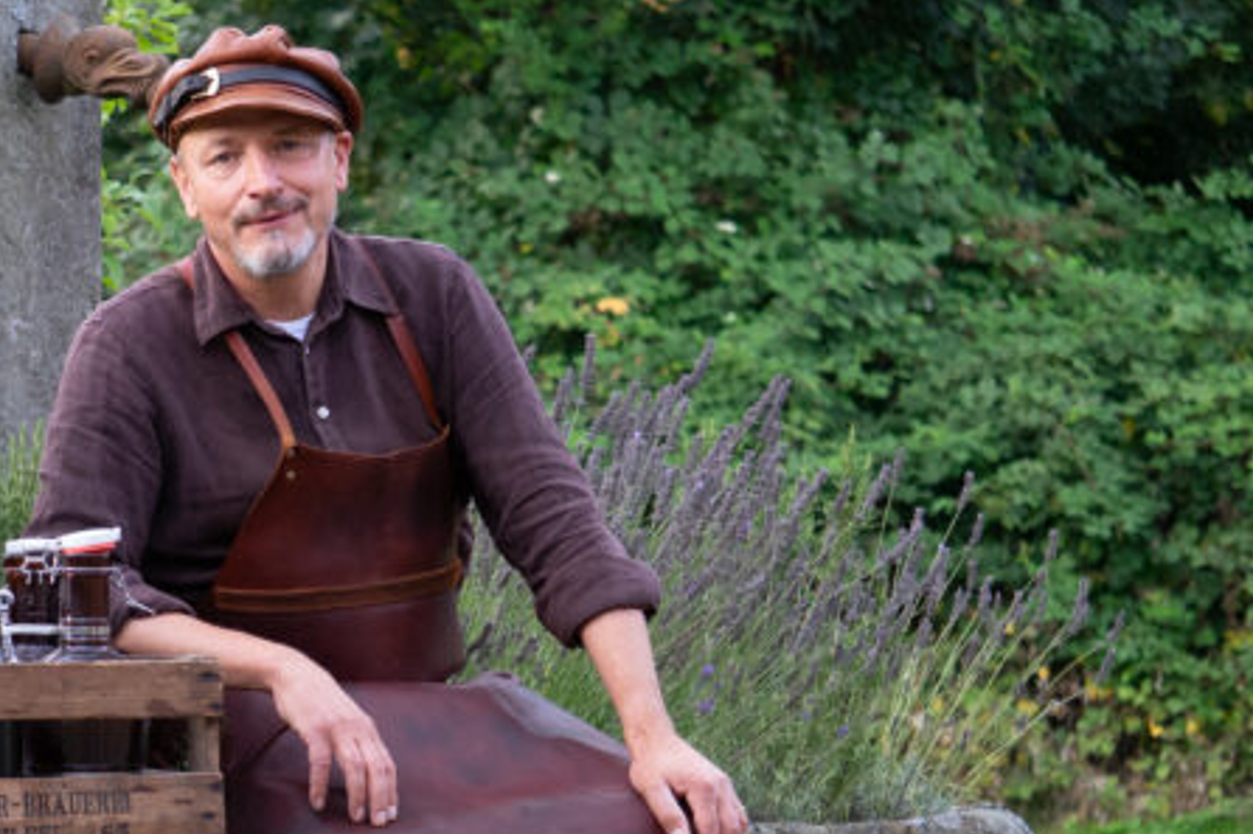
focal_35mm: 181
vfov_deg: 7.6
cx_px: 39
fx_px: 6297
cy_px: 604
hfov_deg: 11.3
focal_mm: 56
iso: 640
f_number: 4.5
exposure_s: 1/200
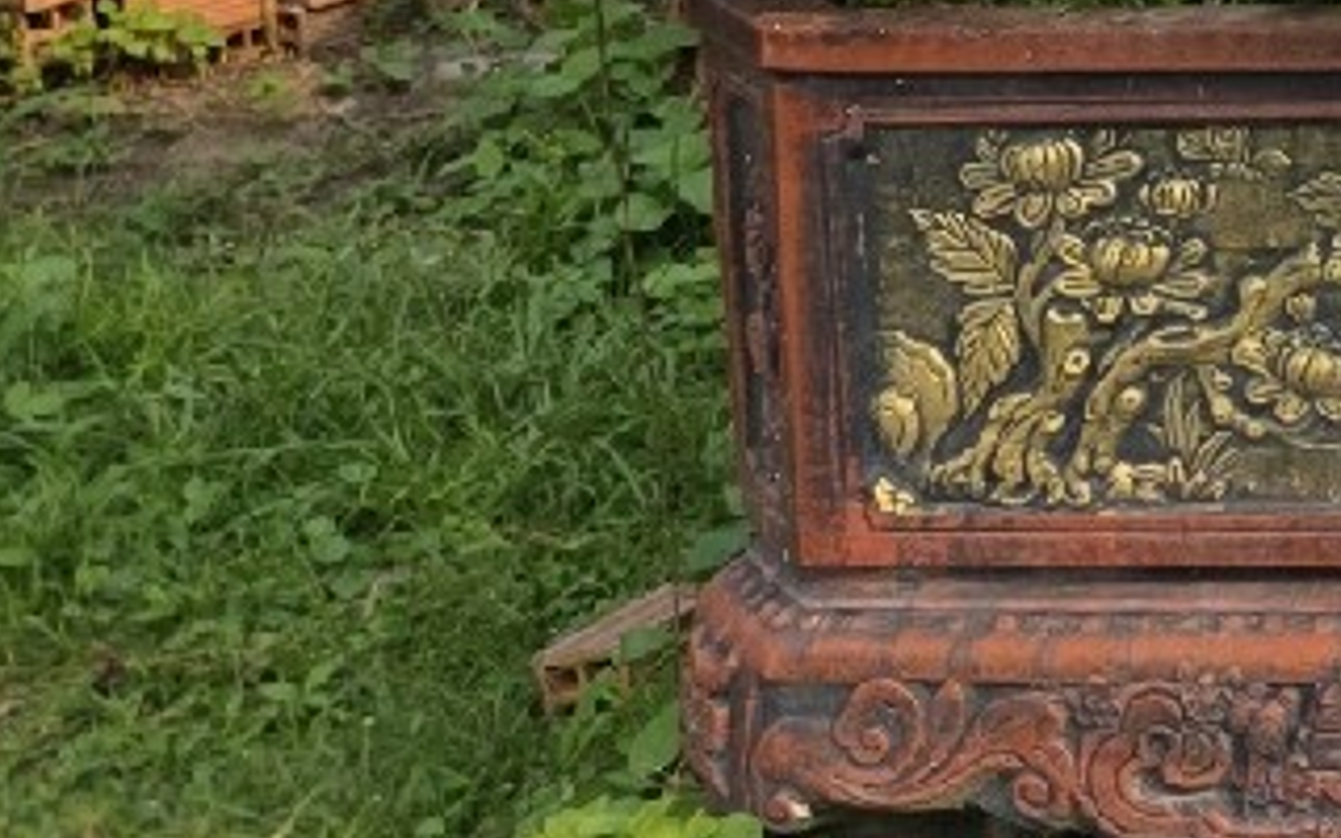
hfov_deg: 13.3
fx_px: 4459
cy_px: -800
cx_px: 3101
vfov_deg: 10.0
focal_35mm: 122
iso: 80
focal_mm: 6.3
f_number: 1.7
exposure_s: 1/2000
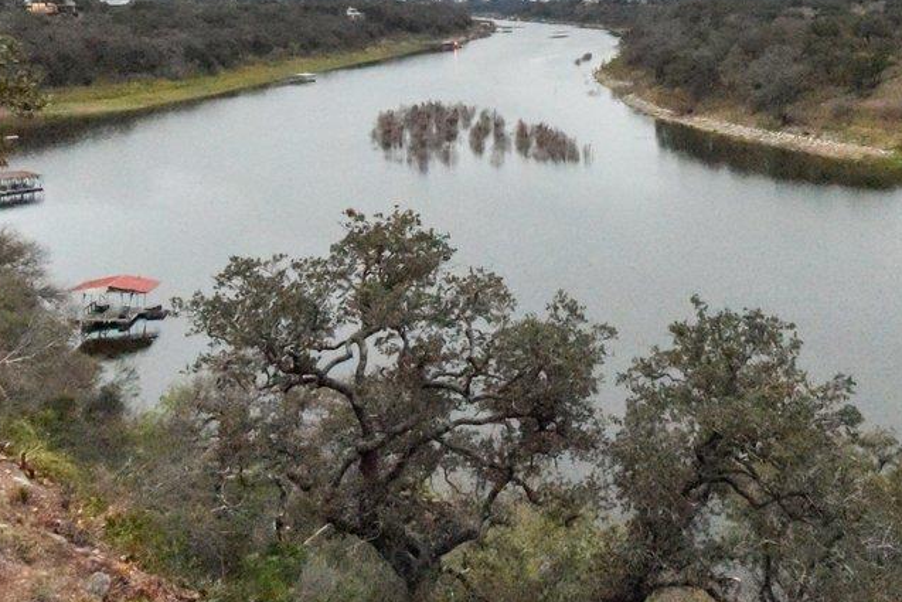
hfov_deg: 42.5
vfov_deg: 27.9
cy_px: -14
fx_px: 1128
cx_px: 657
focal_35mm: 45
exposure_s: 1/15
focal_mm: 14
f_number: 8
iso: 3200
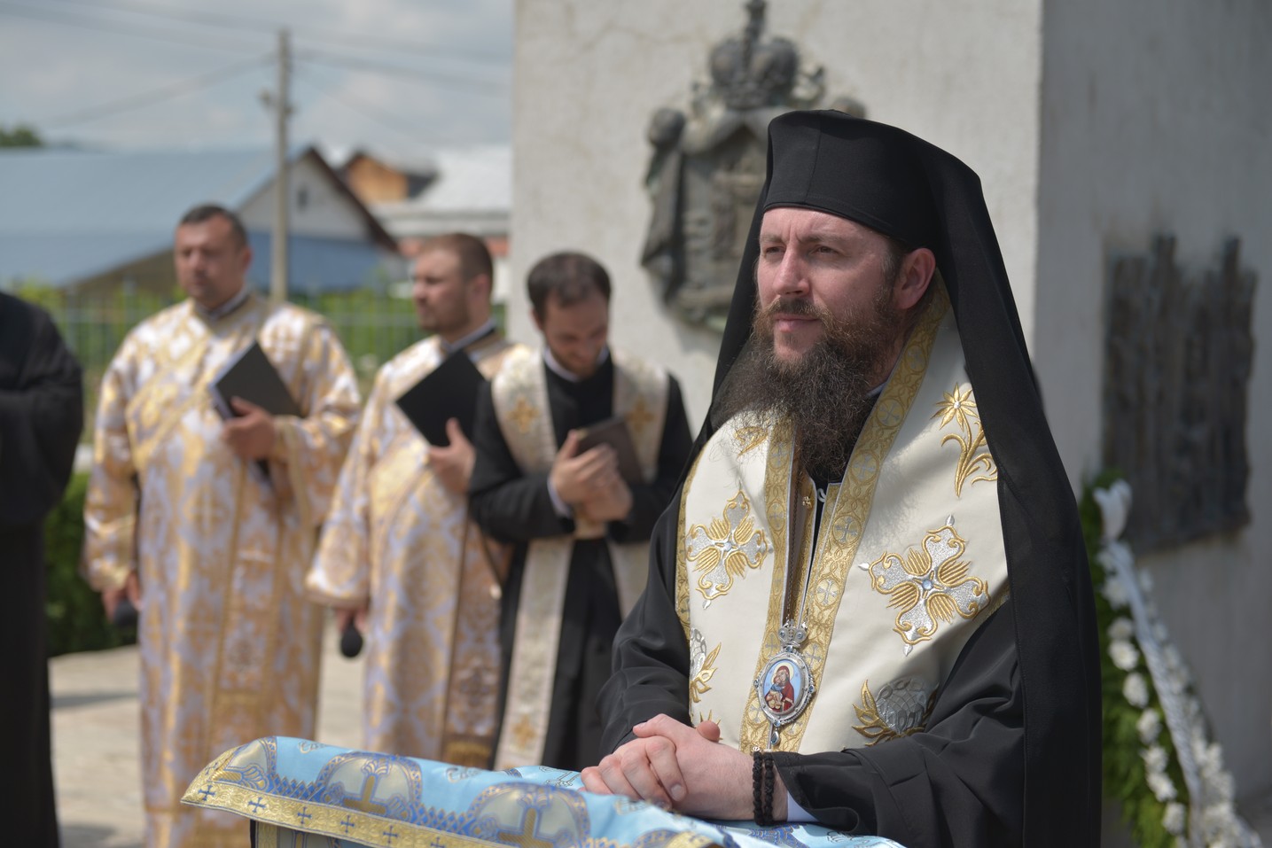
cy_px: 424
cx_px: 636
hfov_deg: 33.4
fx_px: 2120
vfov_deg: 22.6
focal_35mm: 60
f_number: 2.8
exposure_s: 1/2000
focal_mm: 60
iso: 100
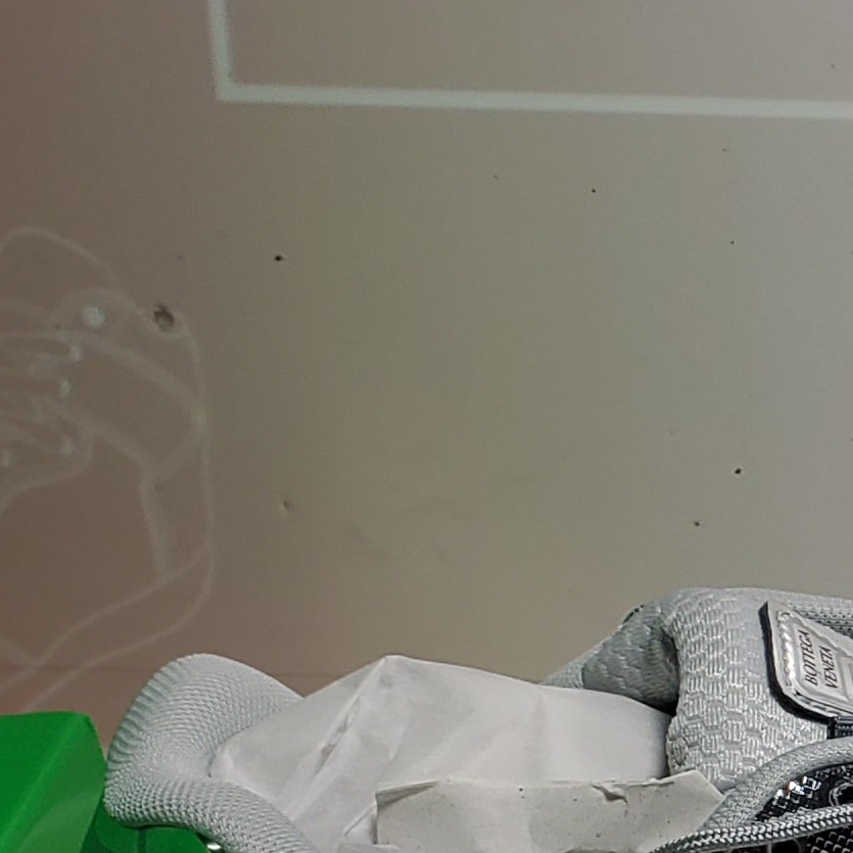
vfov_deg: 15.7
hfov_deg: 13.2
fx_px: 3095
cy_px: 576
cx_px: 1792
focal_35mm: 111
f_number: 2.4
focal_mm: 4.3
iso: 50
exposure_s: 1/342
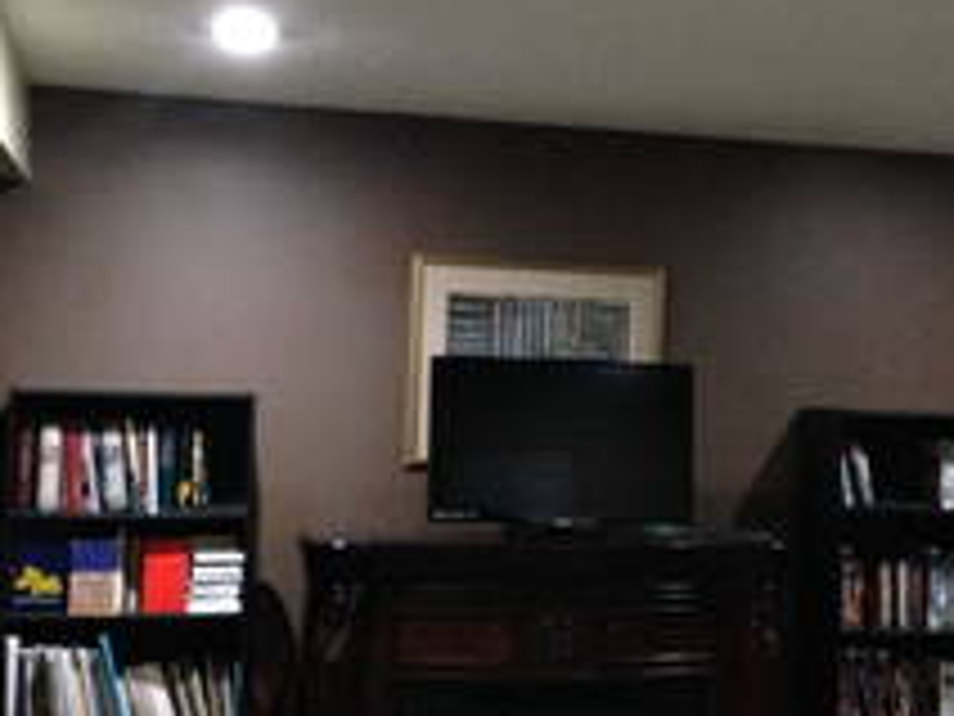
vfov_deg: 26.1
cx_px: 518
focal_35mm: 56
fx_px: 1543
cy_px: 297
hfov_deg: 34.3
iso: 800
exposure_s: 1/15
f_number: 2.4
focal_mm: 4.12
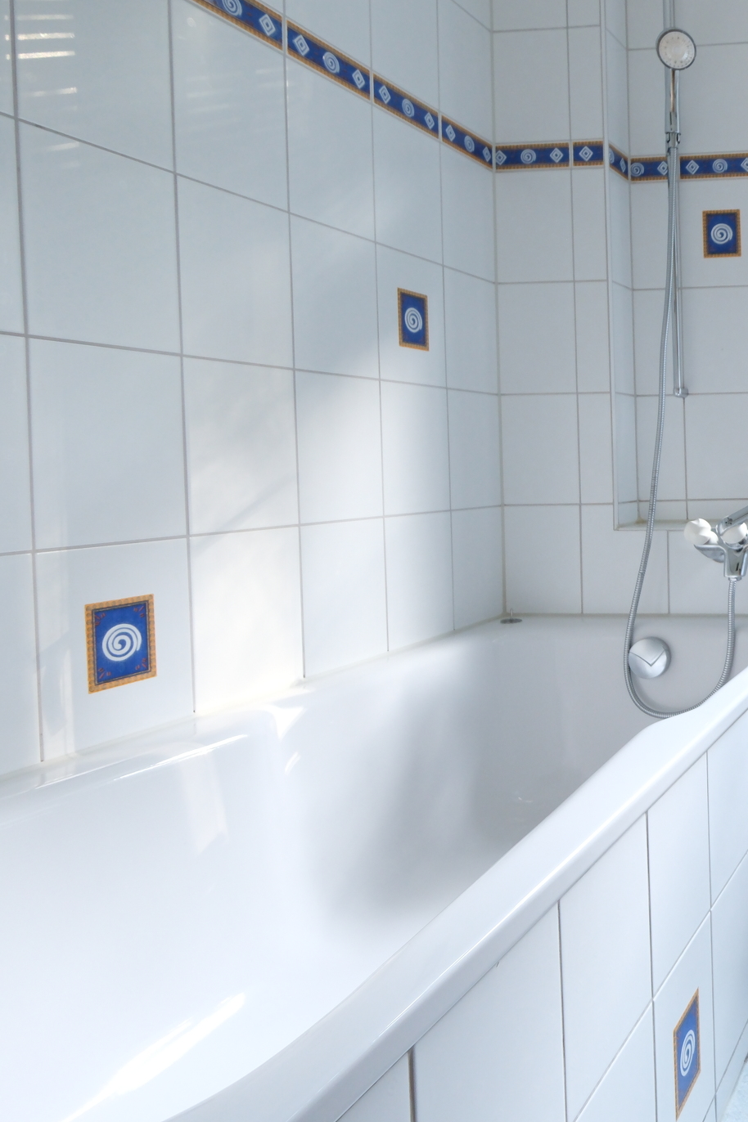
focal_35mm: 28
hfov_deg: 34.6
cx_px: 943
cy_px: 471
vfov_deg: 65.1
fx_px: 873
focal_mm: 10
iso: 800
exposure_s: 1/15
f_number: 4
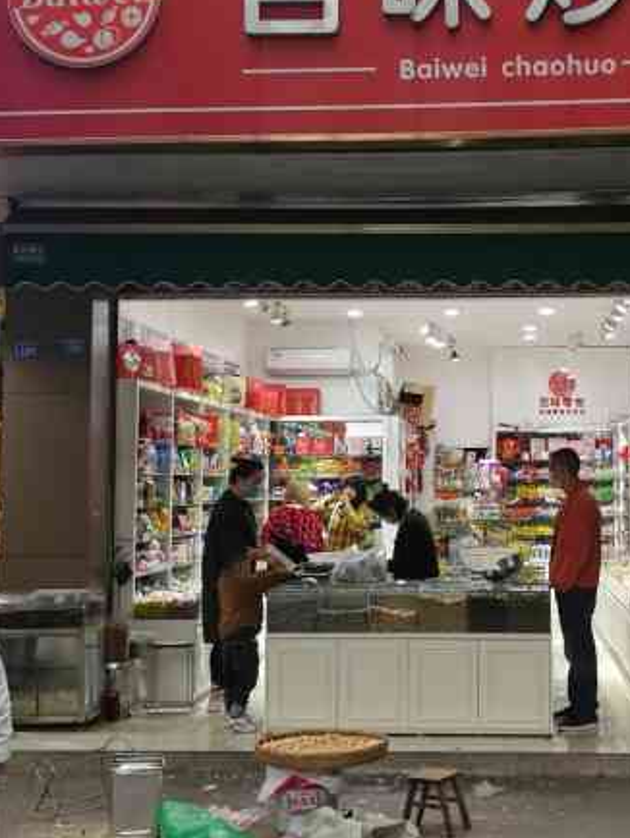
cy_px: 350
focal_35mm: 58
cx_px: 452
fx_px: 1406
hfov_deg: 25.0
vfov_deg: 33.1
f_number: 2.2
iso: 100
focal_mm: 3.95
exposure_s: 1/50
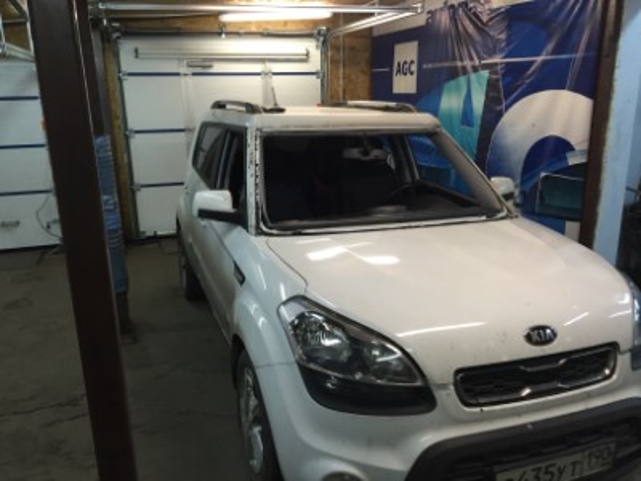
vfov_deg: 48.2
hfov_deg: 61.7
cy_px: 240
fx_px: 537
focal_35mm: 29
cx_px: 320
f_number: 2.2
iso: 100
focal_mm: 4.15
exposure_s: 1/33
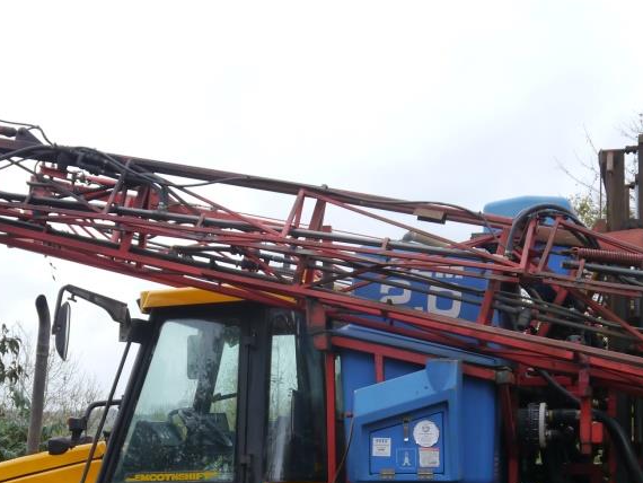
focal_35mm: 79
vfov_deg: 18.4
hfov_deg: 24.7
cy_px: 427
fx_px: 1468
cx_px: 296
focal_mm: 22
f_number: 4.4
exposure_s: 1/60
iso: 160
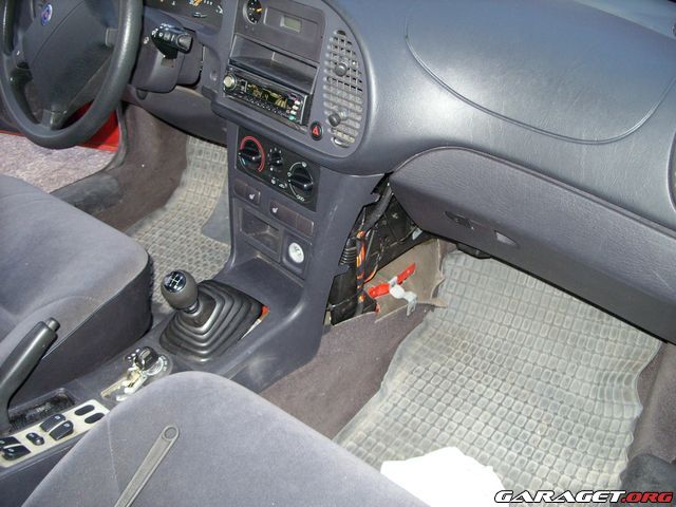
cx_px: 338
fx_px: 742
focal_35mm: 38
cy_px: 254
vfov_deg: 37.7
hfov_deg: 49.0
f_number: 2.8
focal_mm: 7.8
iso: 300
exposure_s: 1/30
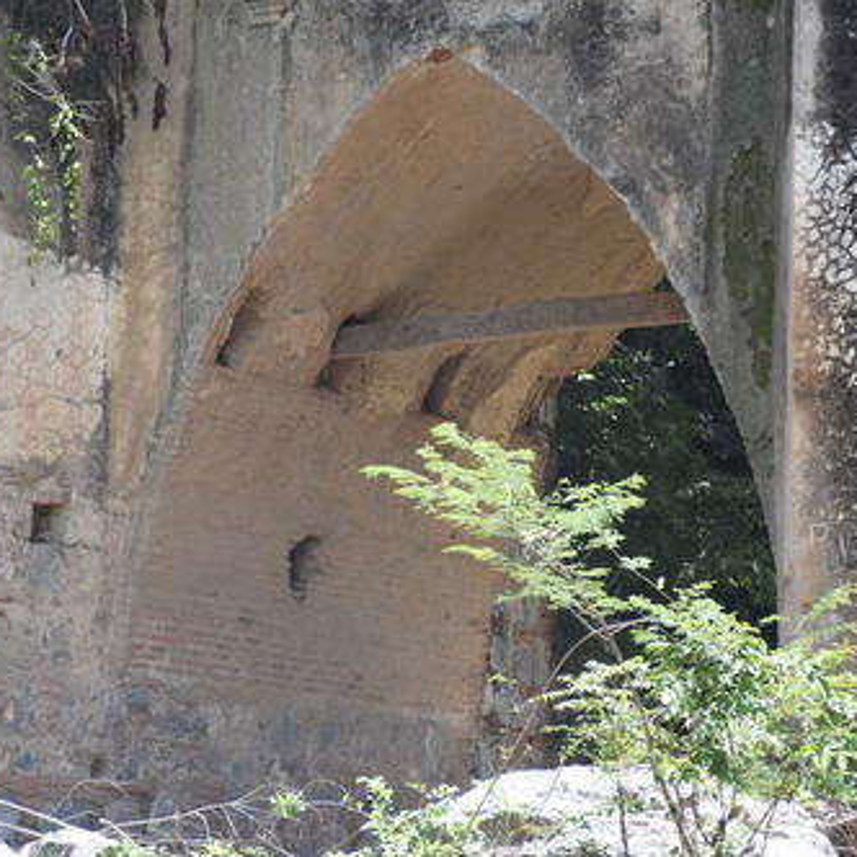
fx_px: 4846
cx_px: 323
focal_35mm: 173
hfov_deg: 10.1
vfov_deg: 10.1
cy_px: 428
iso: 400
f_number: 5.3
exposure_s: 1/400
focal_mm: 90
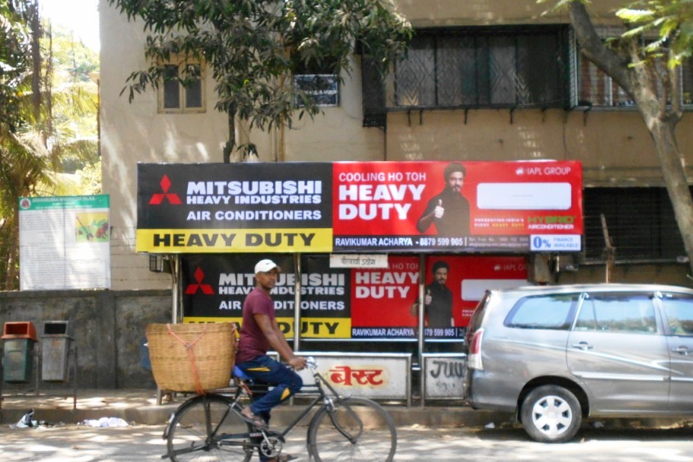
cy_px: 285
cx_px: 381
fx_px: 943
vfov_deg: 27.4
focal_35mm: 49
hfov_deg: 40.3
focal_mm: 6.7
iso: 500
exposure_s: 1/250
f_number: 3.9
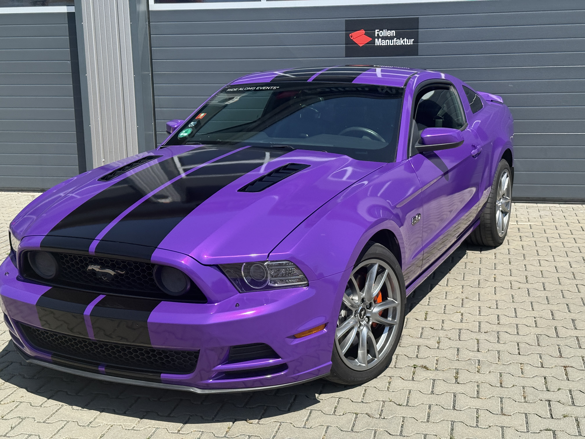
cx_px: 292
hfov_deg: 39.7
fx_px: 811
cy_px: 220
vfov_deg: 30.3
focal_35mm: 48
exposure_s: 1/3704
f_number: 1.78
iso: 100
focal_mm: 6.76
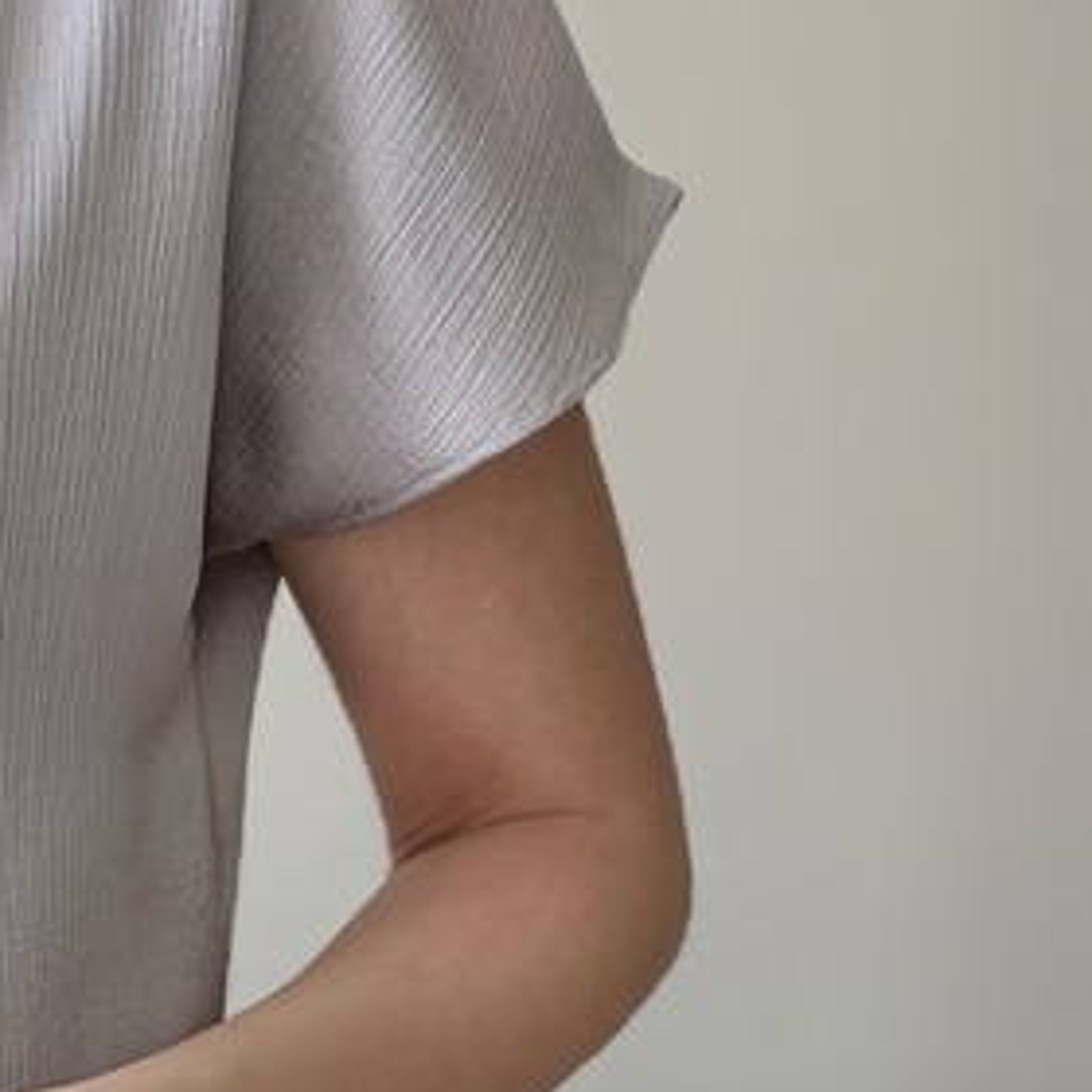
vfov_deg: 20.3
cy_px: 1154
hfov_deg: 19.5
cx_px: -324
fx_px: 2927
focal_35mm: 82
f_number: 1.6
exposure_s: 1/165
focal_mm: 5.96
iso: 32
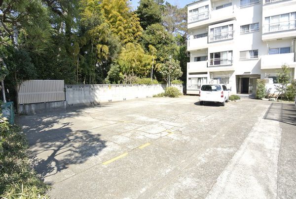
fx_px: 148
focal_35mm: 18
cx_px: 148
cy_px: 100
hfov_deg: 89.9
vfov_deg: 67.6
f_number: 3.5
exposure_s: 1/400
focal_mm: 6.7
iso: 100
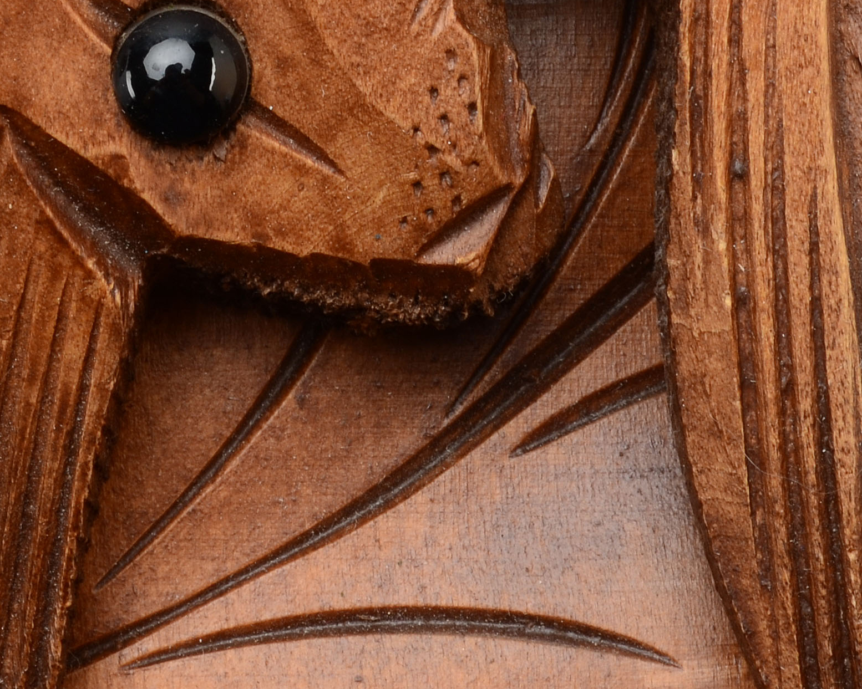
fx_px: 5230
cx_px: 79
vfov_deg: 7.5
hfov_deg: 9.4
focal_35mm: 205
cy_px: 144
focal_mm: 46
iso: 100
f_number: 20
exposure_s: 1/160
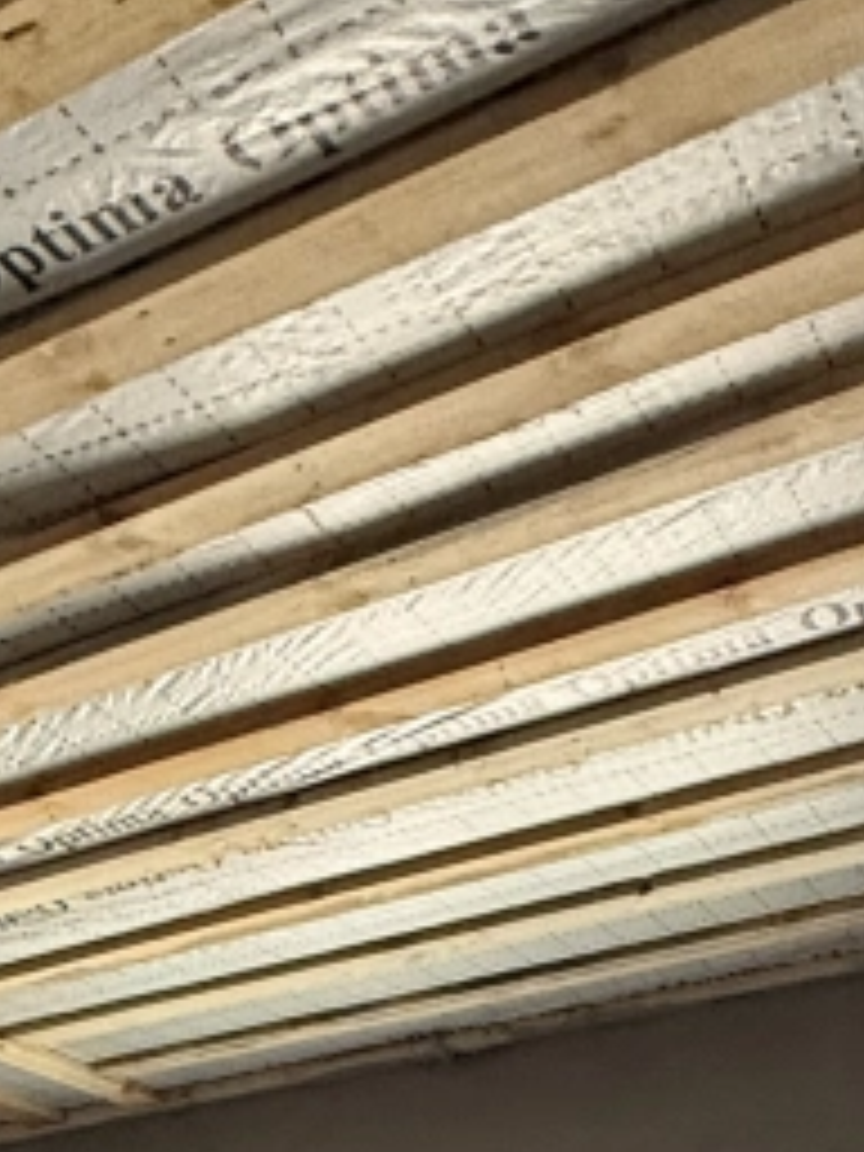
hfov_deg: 24.6
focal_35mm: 59
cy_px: 1737
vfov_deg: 24.9
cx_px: 256
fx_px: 1963
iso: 640
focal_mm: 2.22
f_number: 2.2
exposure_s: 1/60
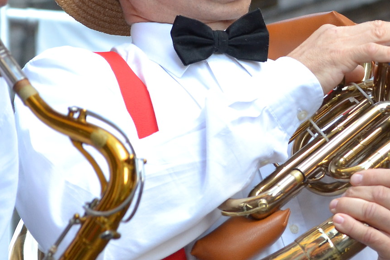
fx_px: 3163
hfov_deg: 7.1
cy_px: -66
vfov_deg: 4.7
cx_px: 279
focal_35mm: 292
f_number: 5.6
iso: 800
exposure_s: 1/200
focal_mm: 70
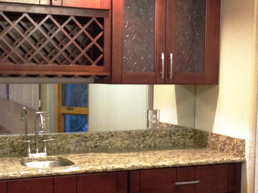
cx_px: 136
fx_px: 559
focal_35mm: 75
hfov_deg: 26.0
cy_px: 116
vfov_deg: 19.6
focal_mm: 4.28
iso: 320
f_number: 2.4
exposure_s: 1/20
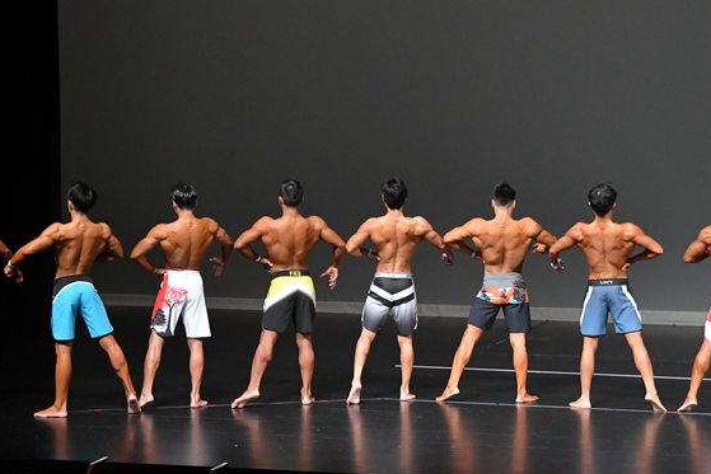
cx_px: 282
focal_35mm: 187
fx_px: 3694
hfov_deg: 11.0
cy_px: 206
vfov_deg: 7.3
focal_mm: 90
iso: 5000
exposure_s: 1/400
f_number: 5.6
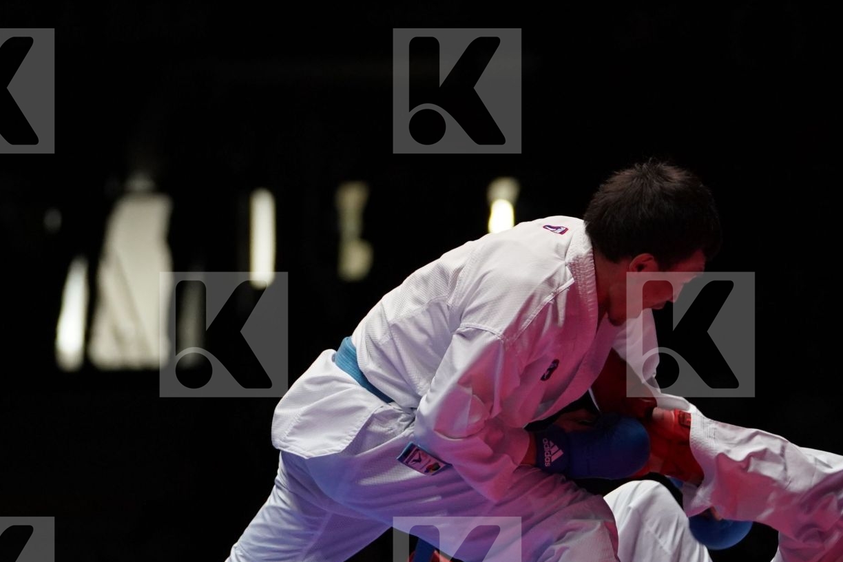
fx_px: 6439
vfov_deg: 5.0
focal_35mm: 275
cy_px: 335
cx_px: 457
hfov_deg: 7.5
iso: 2500
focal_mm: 125
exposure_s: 1/1000
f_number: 2.8
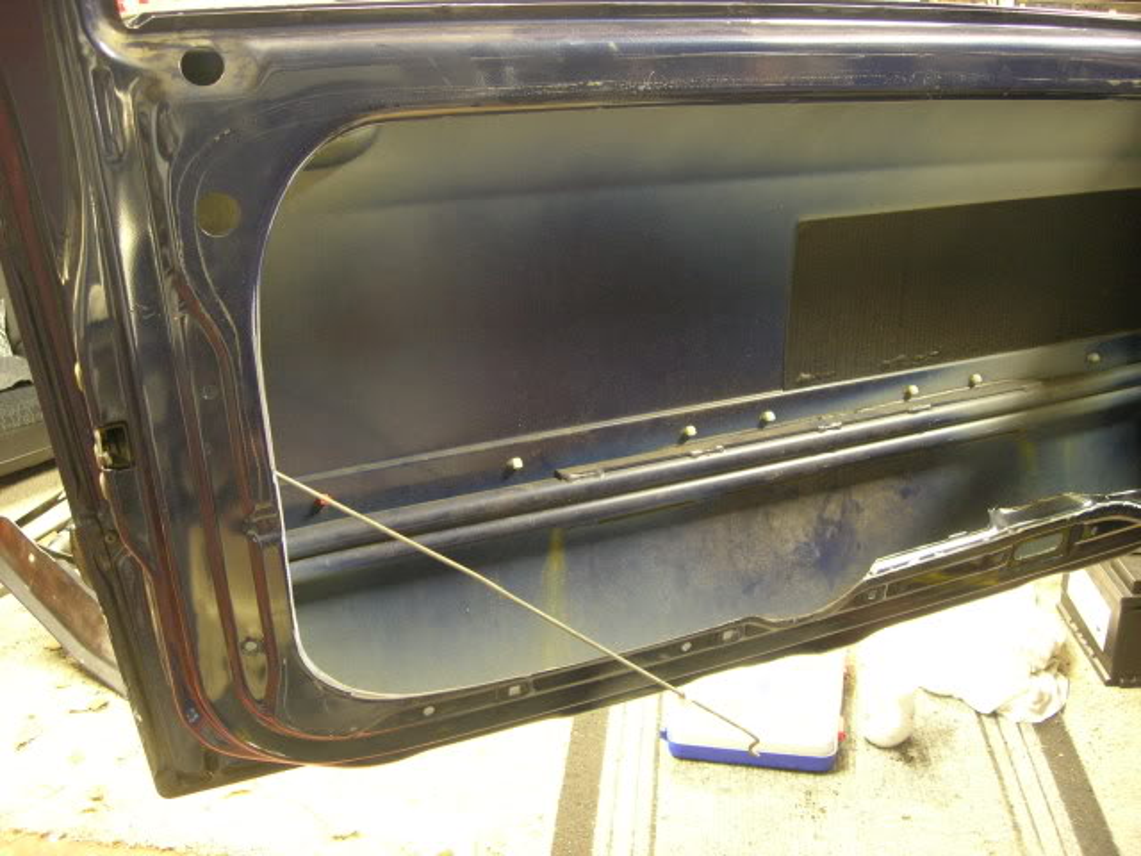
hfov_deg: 49.0
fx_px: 1253
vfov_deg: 37.7
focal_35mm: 38
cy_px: 428
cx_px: 570
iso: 200
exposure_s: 1/1.9
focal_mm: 7.8
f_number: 2.8
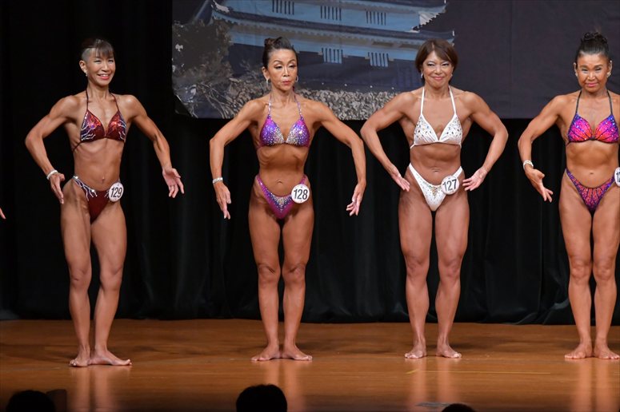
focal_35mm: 285
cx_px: 310
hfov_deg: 7.2
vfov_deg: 4.8
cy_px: 206
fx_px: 4906
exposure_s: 1/400
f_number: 5.6
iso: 5000
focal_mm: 190
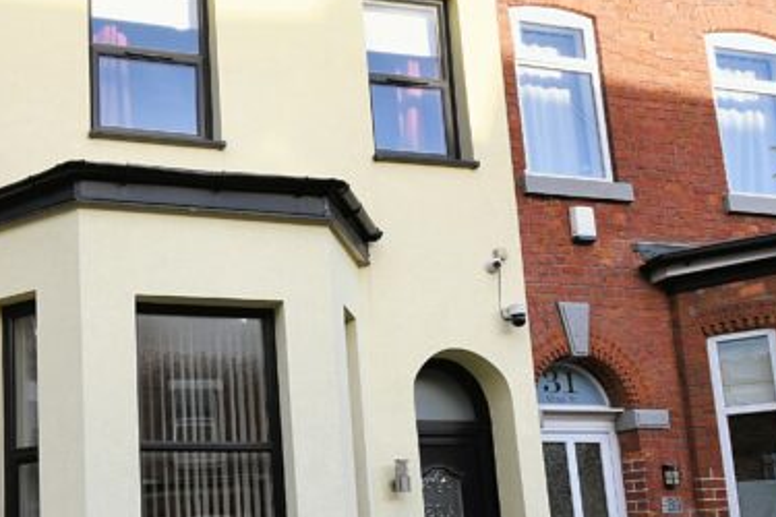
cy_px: 395
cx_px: 110
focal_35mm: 41
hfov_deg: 44.1
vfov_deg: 32.0
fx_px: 884
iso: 100
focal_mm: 10
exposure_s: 1/160
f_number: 6.3
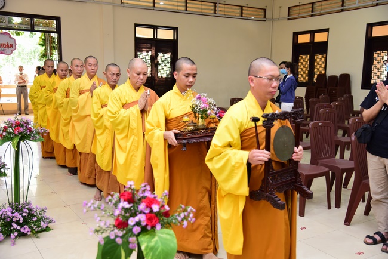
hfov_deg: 50.7
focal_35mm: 38
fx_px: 410
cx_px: 194
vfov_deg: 35.1
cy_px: 130
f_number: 4
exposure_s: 1/50
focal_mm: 38
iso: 800
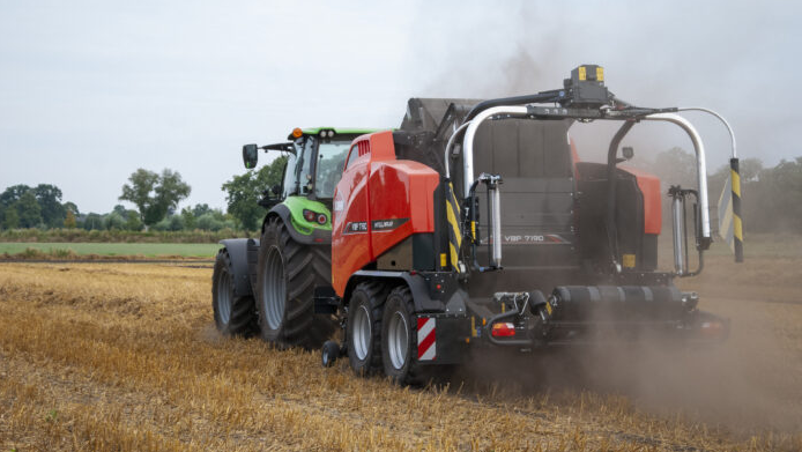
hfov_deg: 23.2
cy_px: 221
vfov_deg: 13.2
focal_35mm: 92
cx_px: 402
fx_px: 1957
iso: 800
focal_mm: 58
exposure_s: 1/640
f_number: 6.3
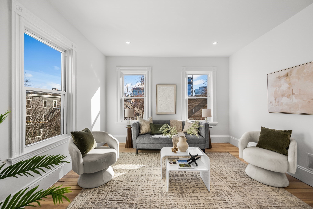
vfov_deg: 81.2
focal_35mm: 14
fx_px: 122
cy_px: 104
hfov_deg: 104.3
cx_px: 156
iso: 400
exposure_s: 1/100
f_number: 7.1
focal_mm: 14
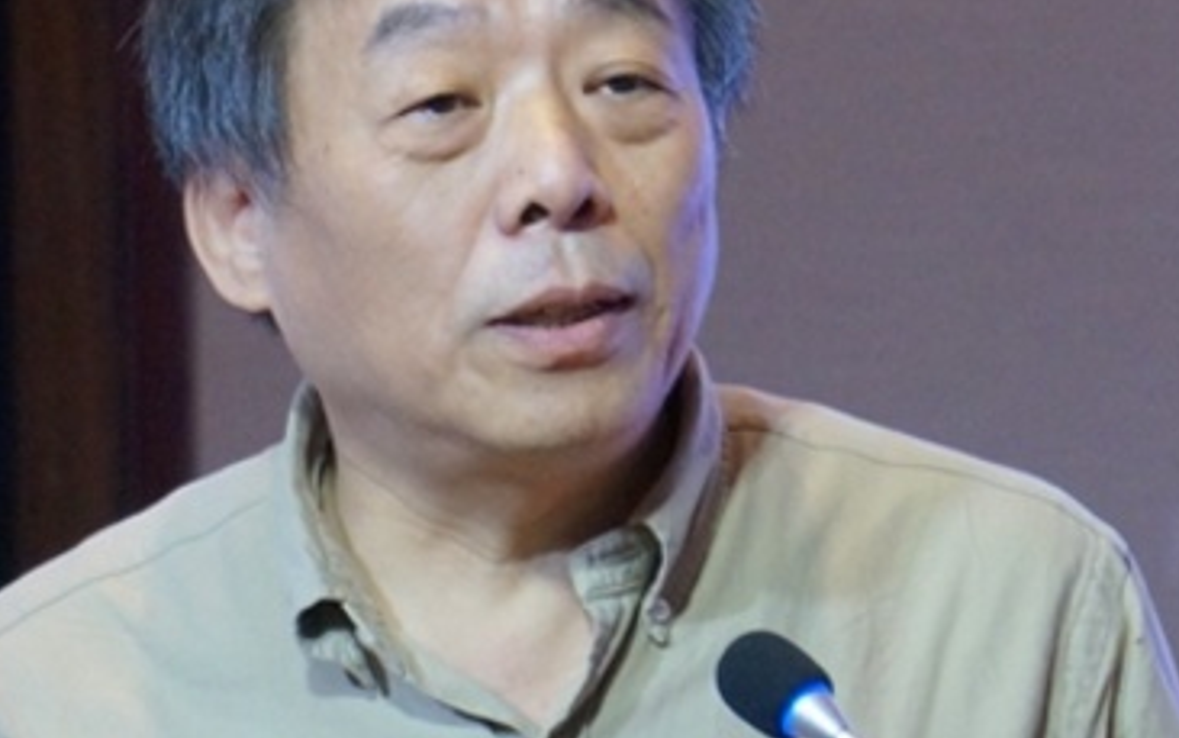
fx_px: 24106
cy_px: 259
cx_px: 435
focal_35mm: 750
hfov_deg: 2.8
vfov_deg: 1.8
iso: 3200
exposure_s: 1/160
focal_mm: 200
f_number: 6.3
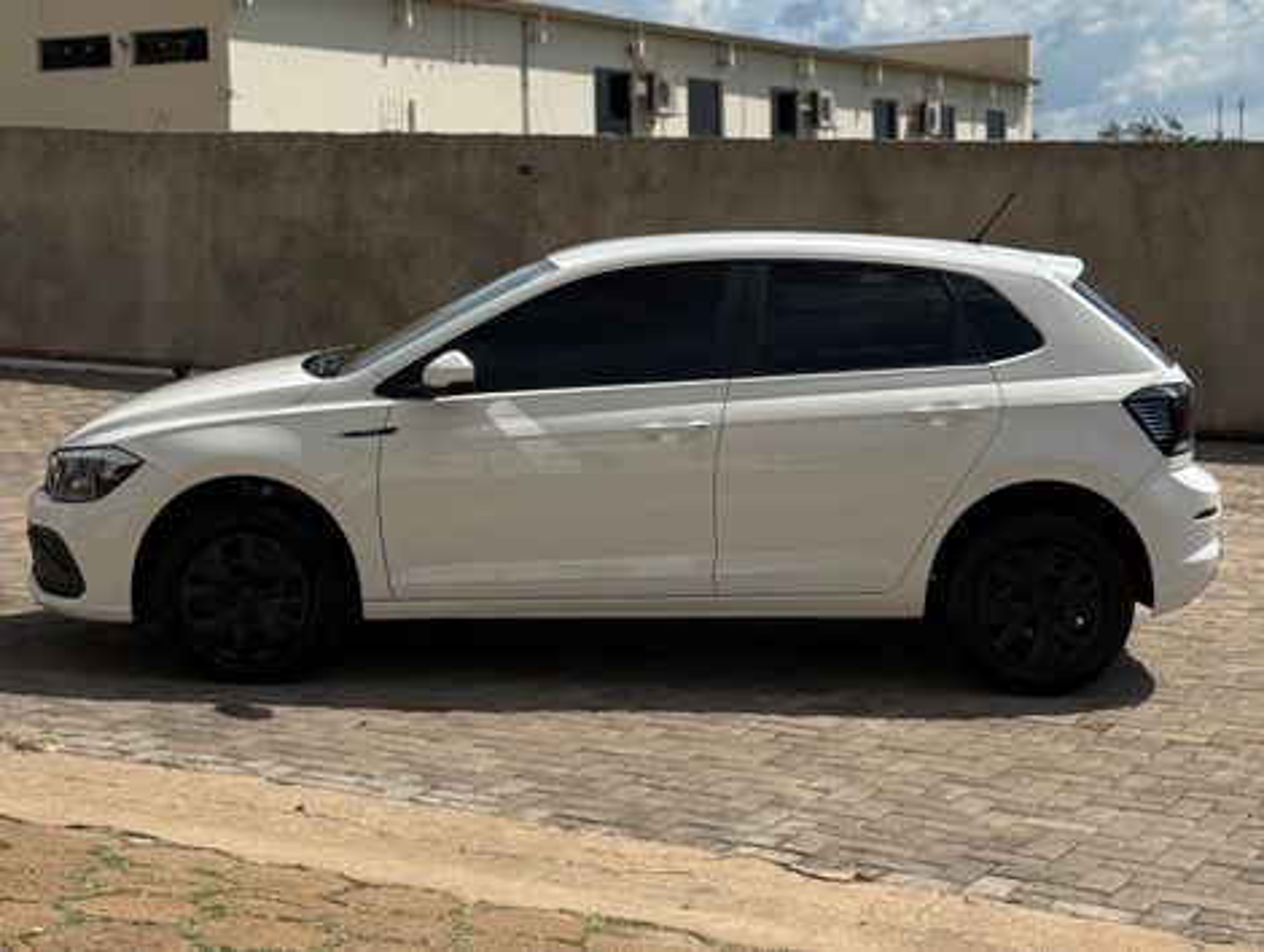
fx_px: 1755
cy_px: 476
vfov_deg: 30.3
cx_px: 632
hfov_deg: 39.6
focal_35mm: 48
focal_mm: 6.76
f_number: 1.78
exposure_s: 1/11364
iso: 100
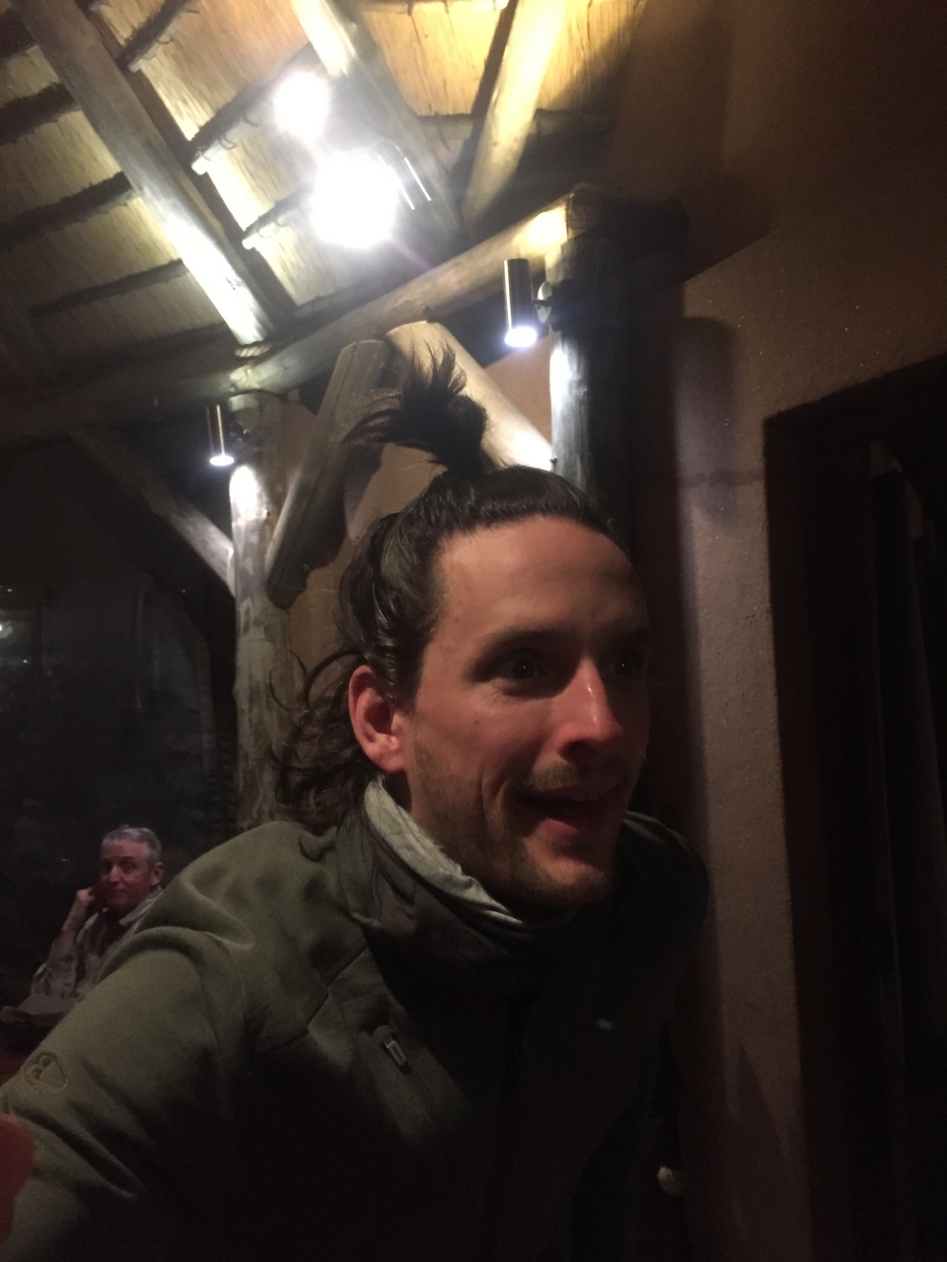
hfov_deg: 48.2
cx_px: 474
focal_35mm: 29
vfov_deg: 61.7
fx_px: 1058
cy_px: 631
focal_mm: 4.15
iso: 320
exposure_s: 1/17
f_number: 2.2
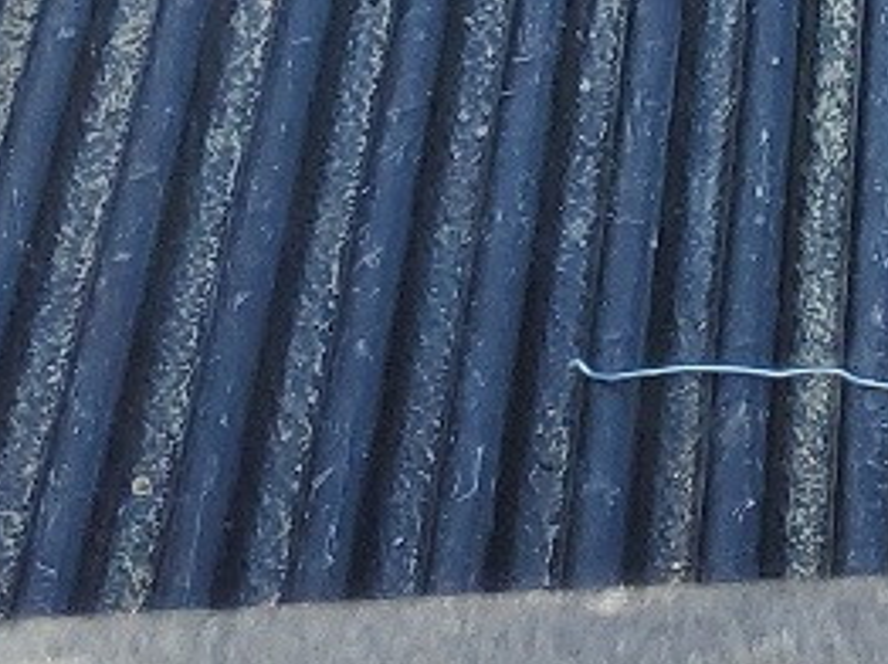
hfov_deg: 11.7
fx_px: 4075
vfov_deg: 8.6
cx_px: 1468
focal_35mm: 159
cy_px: -847
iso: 50
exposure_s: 1/909
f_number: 1.5
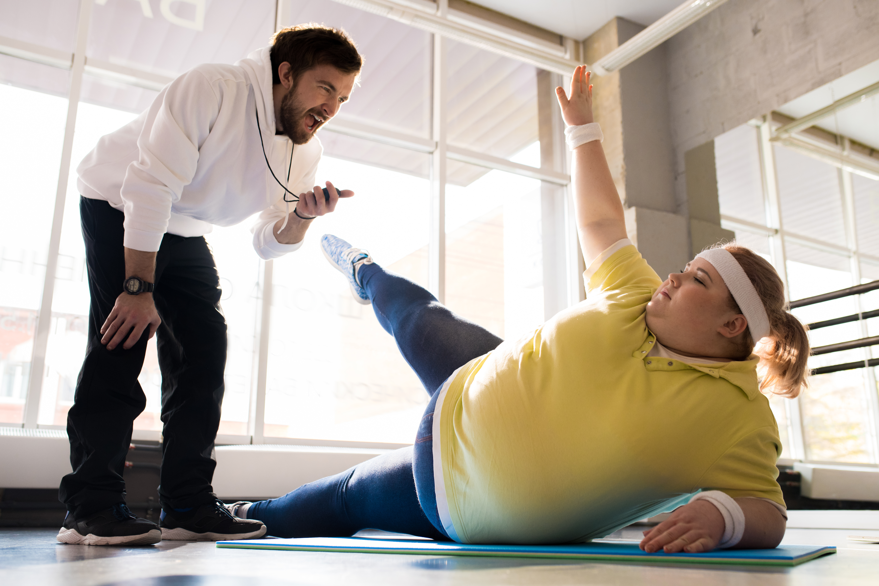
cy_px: 293
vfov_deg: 37.9
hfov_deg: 54.4
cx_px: 440
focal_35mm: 35
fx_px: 855
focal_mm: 35
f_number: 4
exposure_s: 1/200
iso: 800
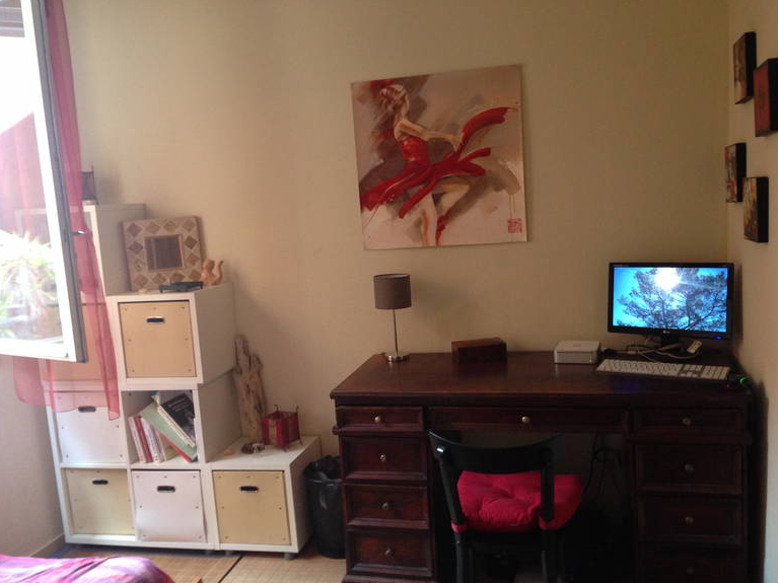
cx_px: 398
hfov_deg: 54.0
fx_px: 764
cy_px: 299
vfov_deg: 41.8
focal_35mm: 34
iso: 200
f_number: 2.4
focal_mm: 4.12
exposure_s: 1/20
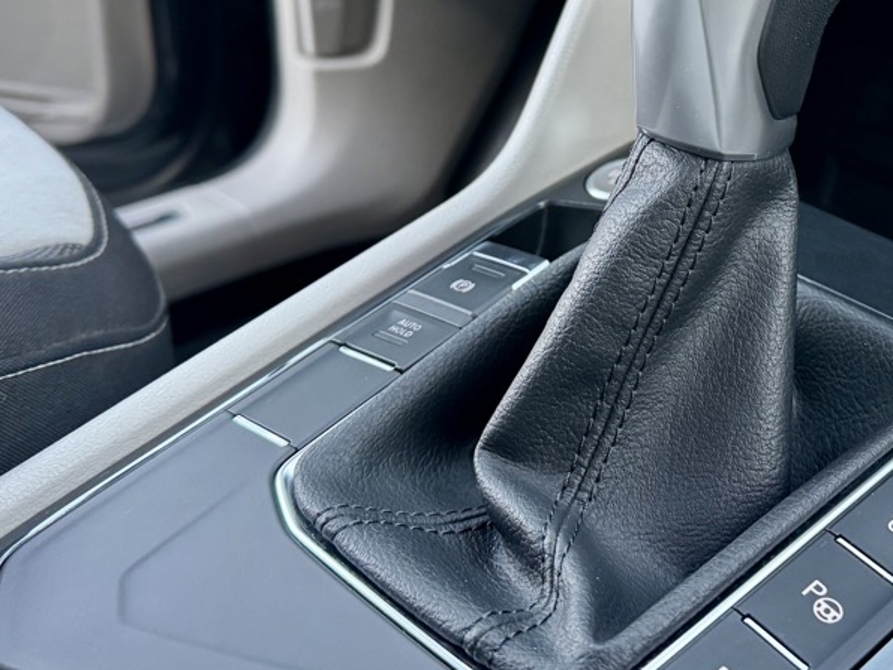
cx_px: 643
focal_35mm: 47
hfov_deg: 39.6
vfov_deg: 30.3
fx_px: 1212
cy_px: 154
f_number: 1.78
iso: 400
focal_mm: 6.76
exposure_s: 1/60
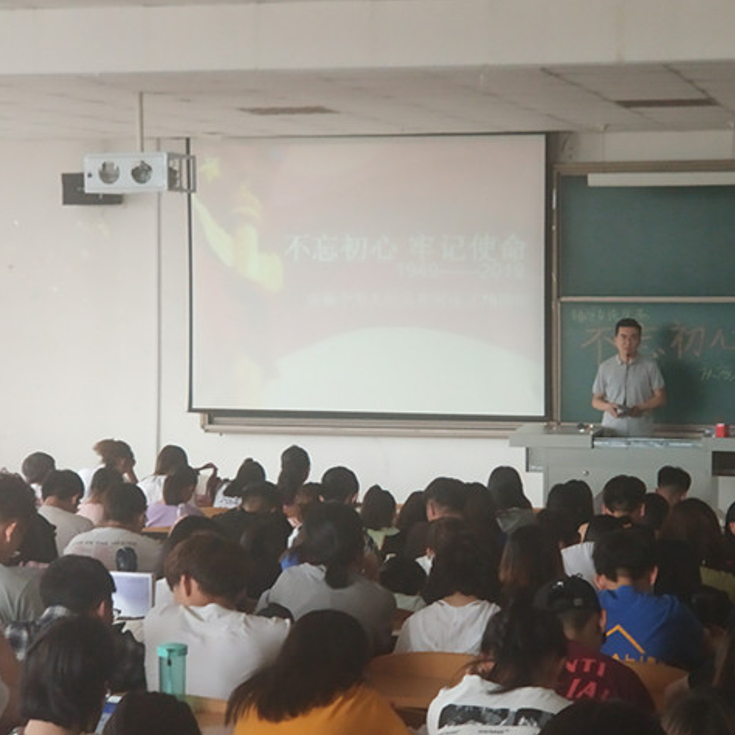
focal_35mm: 62
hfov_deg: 27.6
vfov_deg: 27.7
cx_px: 476
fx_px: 1489
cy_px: 371
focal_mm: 6.06
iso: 500
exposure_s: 1/50
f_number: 2.6
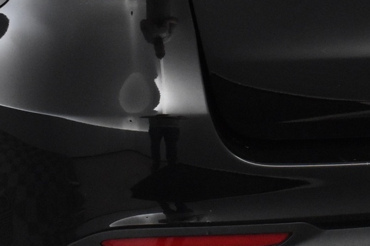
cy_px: 57
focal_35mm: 125
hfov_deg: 16.1
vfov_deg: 11.0
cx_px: 370
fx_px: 1279
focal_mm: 27
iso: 3200
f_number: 6.3
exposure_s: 1/160
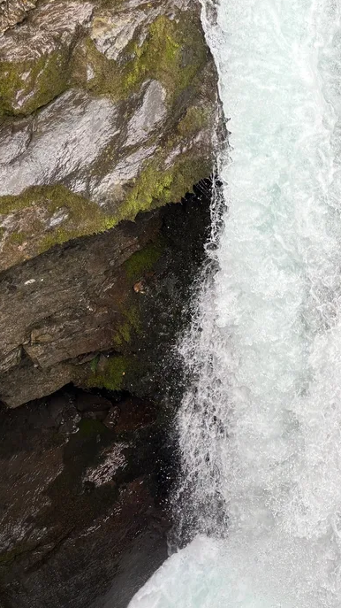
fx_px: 708
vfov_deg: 46.4
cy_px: 327
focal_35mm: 44
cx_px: 392
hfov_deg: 24.9
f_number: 1.6
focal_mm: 5.96
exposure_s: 1/218
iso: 40
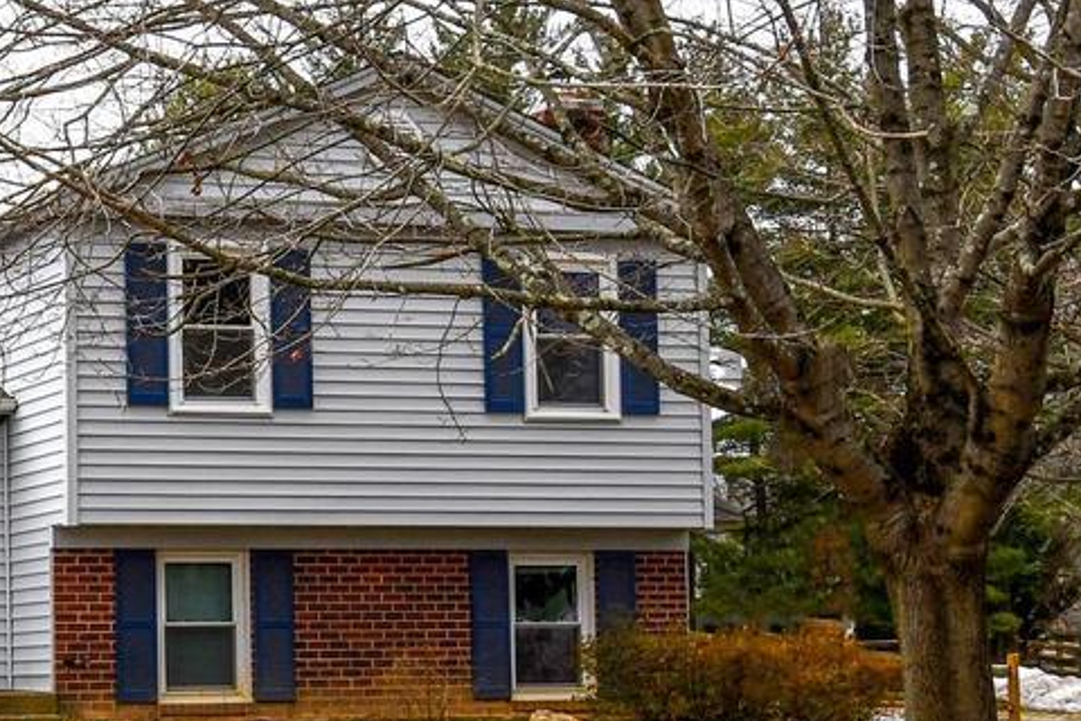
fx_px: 2702
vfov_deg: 15.1
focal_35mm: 90
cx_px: -122
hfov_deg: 21.4
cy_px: 538
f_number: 8
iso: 180
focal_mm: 20
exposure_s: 1/250
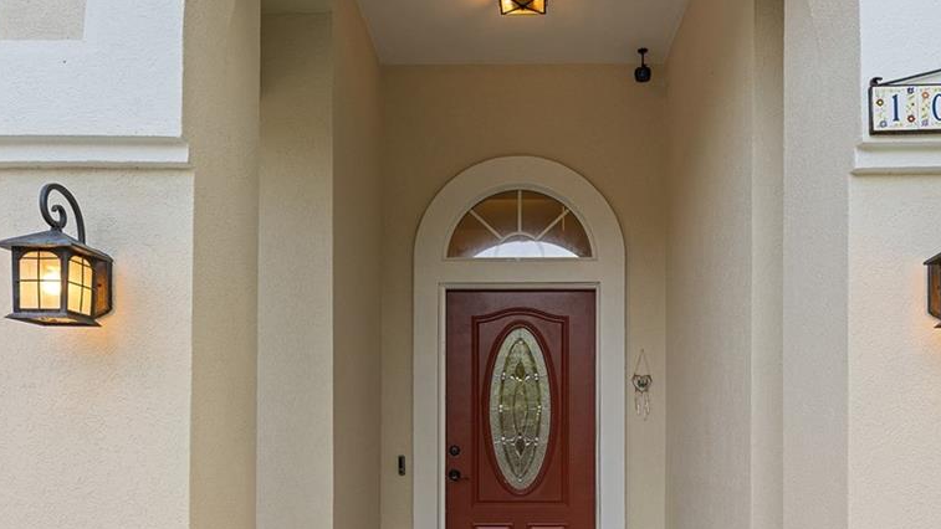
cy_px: 441
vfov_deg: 36.2
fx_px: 774
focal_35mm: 31
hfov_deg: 62.5
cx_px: 505
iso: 320
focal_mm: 14
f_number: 7.1
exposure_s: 1/100
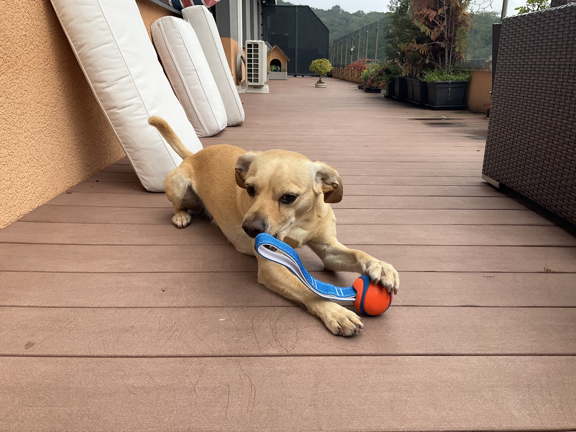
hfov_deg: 61.7
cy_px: 216
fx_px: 483
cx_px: 288
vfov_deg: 48.2
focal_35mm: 29
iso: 25
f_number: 1.8
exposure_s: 1/580
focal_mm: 3
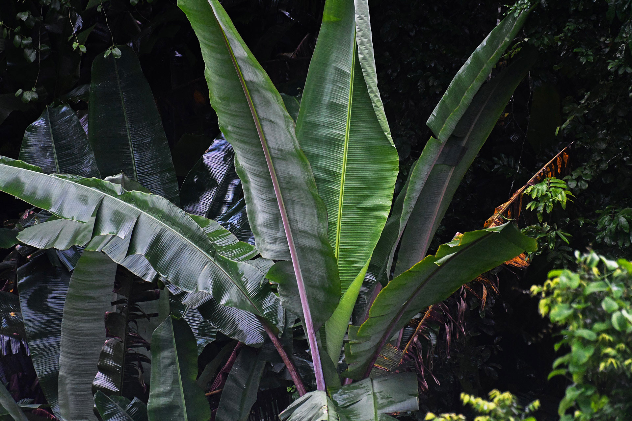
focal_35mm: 450
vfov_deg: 3.1
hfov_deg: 4.6
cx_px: 316
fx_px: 7899
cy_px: 210
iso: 3200
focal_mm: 300
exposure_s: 1/250
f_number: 5.6
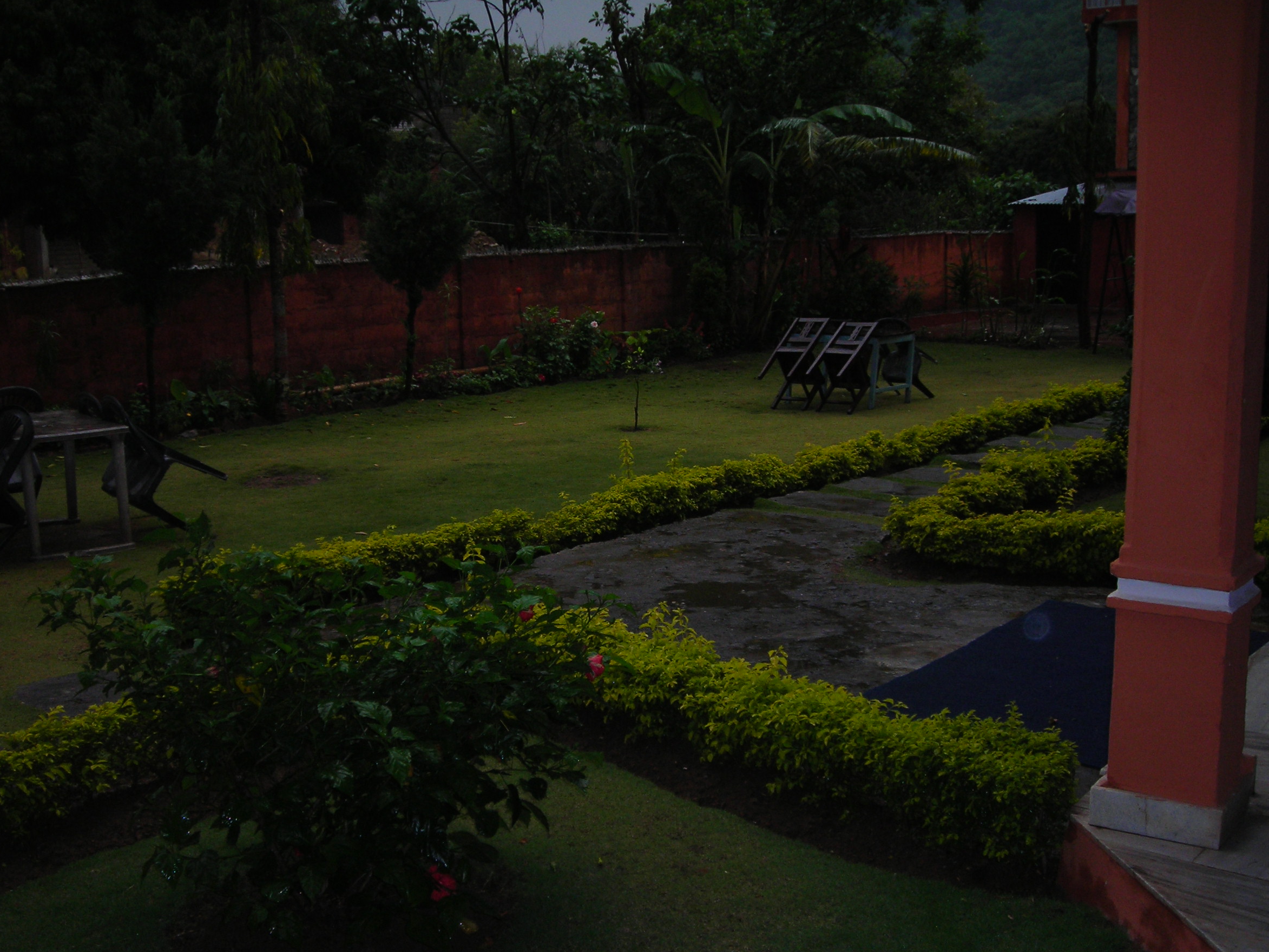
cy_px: 517
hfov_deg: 44.8
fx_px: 1540
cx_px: 594
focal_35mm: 42
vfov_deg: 34.3
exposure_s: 1/60.1
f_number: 3.2
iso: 87
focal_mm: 6.3
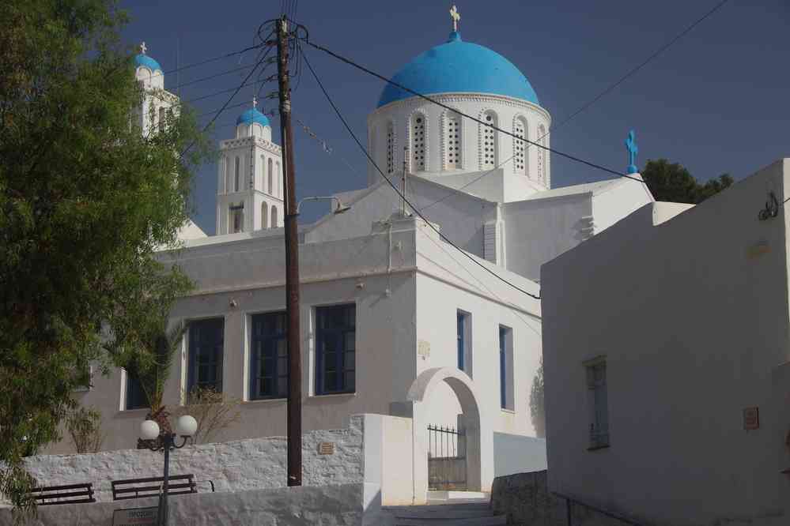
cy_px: 263
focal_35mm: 64
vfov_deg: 21.2
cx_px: 395
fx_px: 1404
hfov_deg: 31.4
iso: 200
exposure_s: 1/200
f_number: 11
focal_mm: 42.5
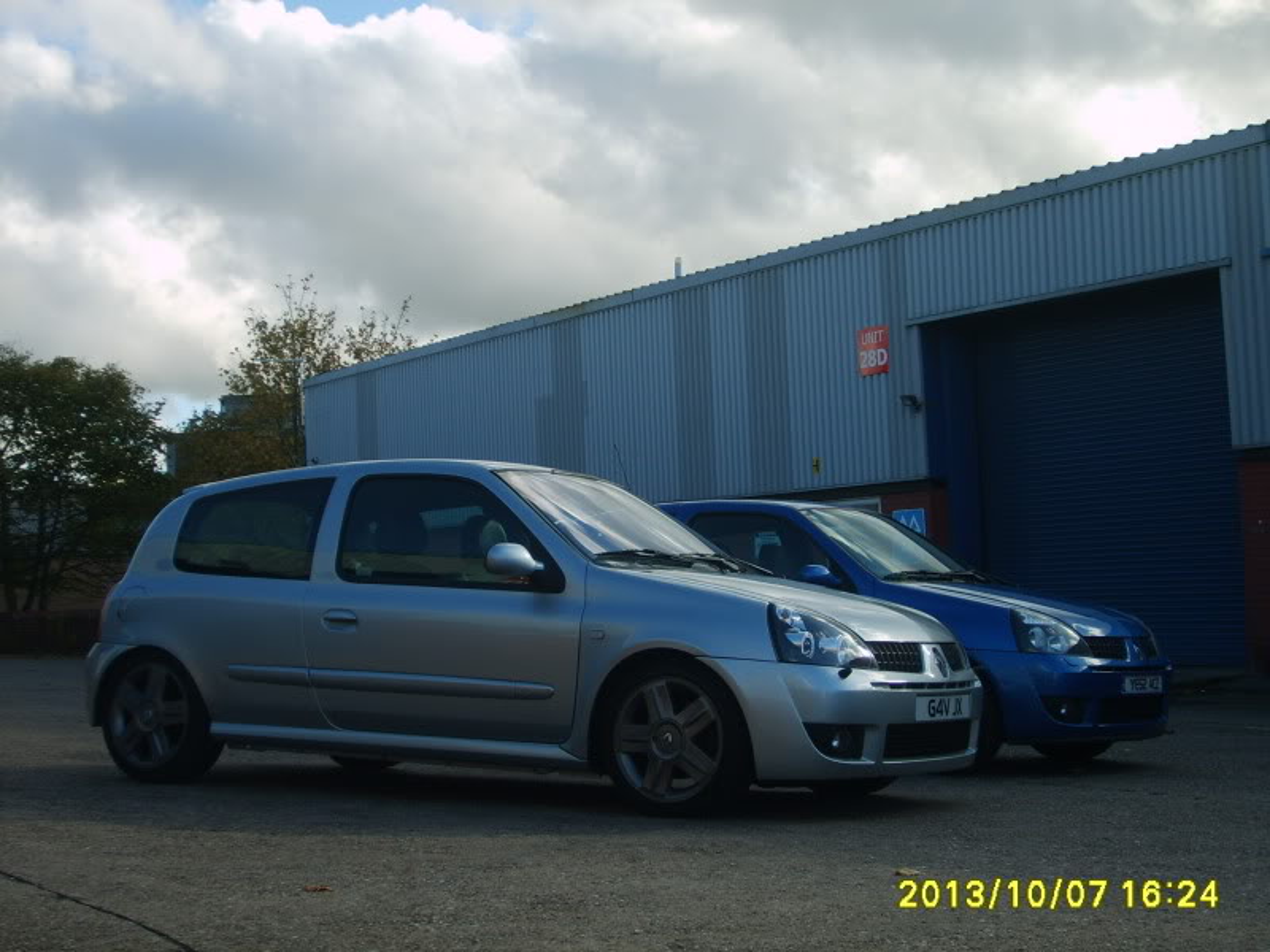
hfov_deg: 36.8
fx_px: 1908
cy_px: 476
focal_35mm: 52
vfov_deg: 28.0
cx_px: 635
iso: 50
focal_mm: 8.7
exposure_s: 1/350
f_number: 3.3
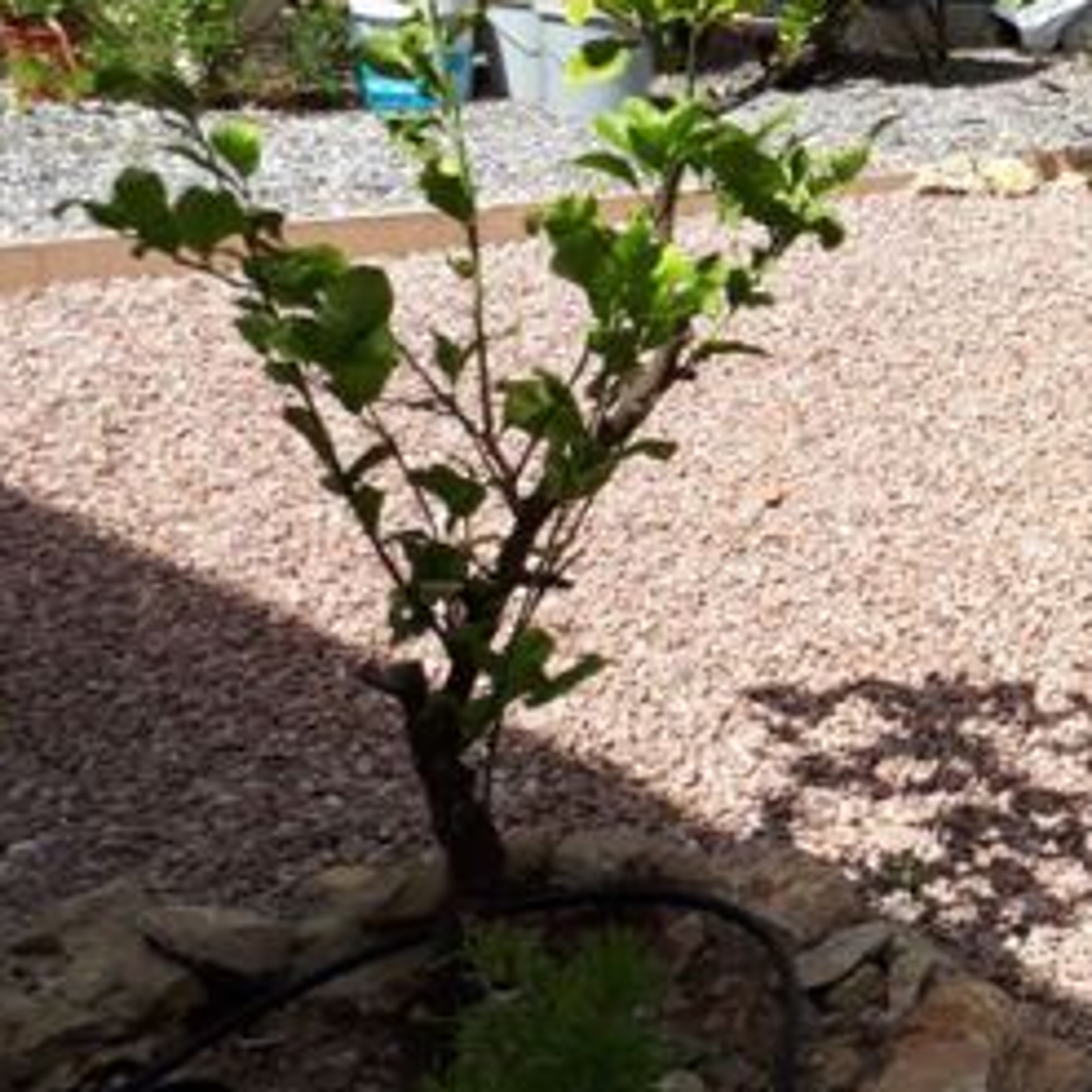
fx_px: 2427
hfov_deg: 22.1
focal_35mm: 68
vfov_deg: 24.8
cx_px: 1519
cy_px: 168
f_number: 1.9
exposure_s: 1/1209
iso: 40
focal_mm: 3.6
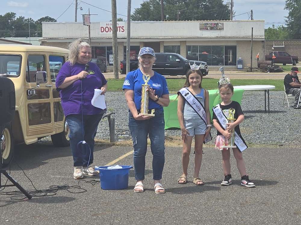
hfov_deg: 73.9
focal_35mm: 23
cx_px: 150
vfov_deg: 58.9
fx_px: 200
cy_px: 112
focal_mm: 5.4
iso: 25
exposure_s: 1/2259
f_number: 1.8
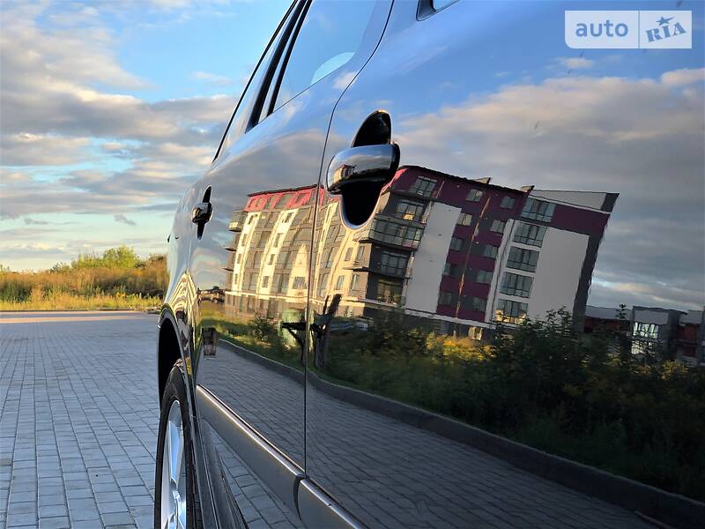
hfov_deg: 36.8
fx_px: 1059
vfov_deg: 28.0
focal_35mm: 52
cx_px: 352
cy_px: 264
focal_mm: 6
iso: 16
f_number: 2.4
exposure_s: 1/122
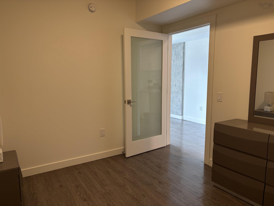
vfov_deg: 53.1
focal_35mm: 26
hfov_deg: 67.3
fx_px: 206
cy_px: 103
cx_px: 137
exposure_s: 1/60
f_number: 1.6
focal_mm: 5.96
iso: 125
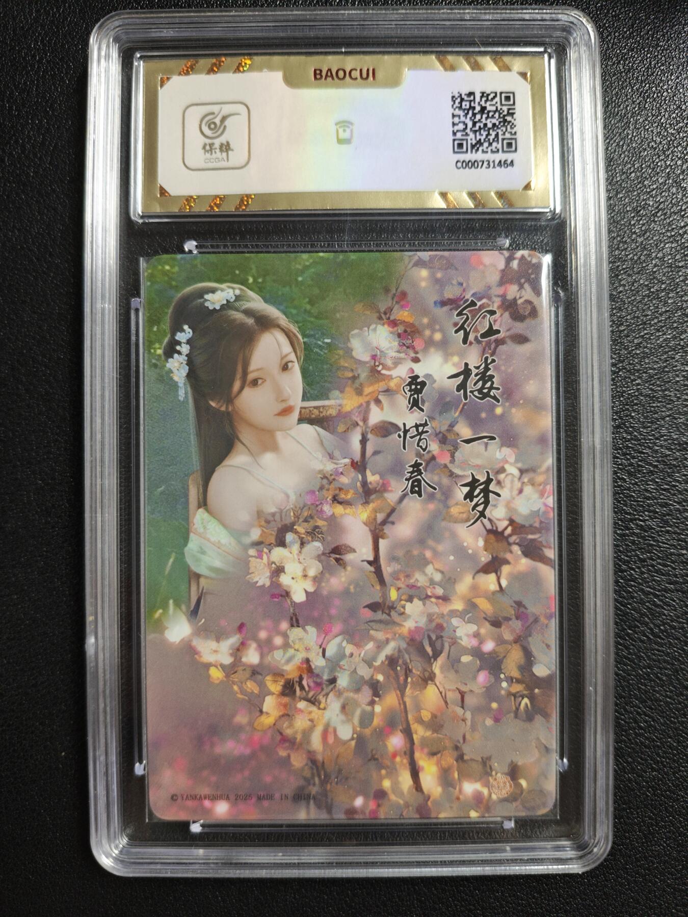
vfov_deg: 67.3
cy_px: 458
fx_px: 689
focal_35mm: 26
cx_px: 344
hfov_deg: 53.1
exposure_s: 1/50
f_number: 1.5
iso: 200
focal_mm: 4.94
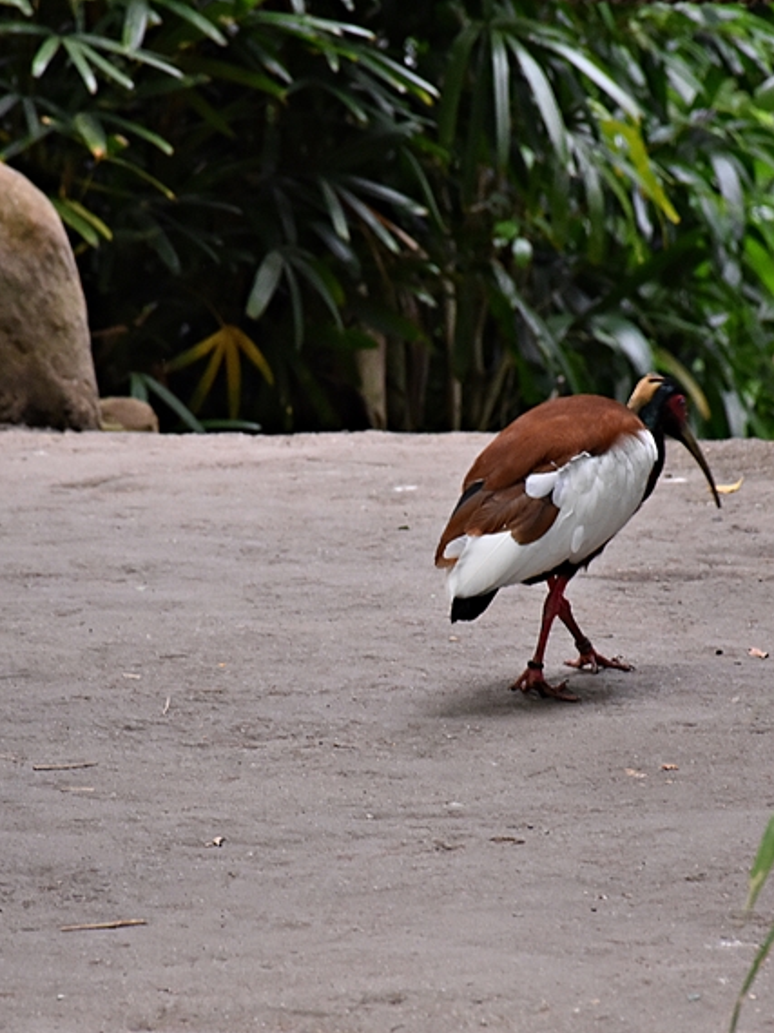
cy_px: 536
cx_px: 381
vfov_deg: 5.5
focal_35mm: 363
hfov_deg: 4.1
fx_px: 10830
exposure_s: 1/125
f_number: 5.6
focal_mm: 140
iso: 1400
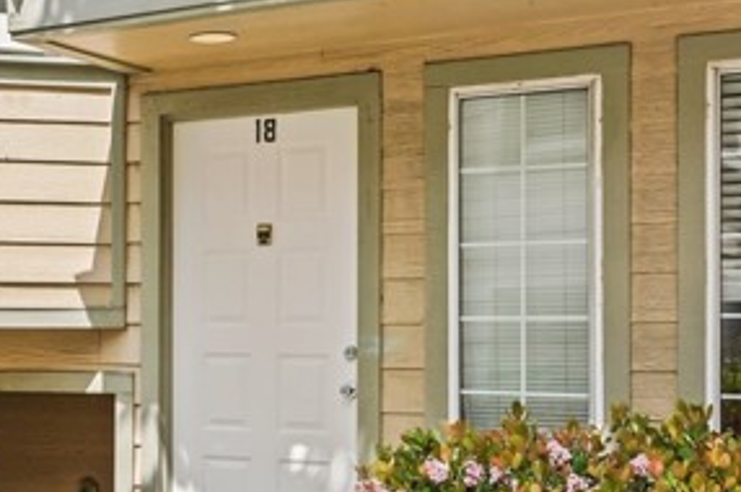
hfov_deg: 30.4
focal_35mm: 65
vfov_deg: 20.8
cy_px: 319
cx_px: 168
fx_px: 1336
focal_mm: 29
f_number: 9
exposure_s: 1/500
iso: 3200
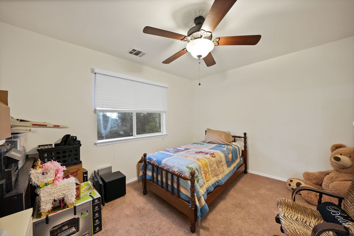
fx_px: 118
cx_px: 177
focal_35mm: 12
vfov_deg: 90.1
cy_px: 118
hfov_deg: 112.6
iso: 640
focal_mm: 12
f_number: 9
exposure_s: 1
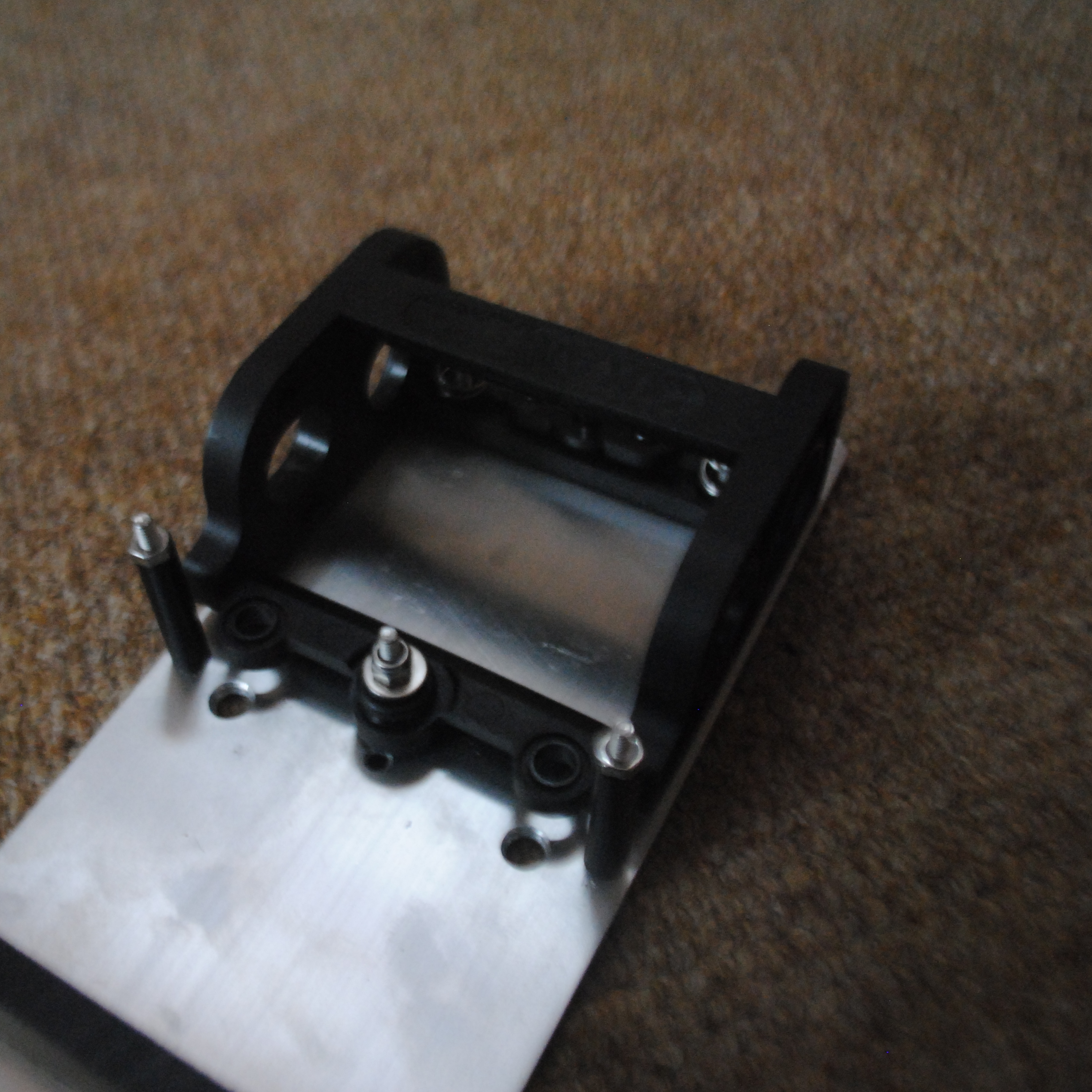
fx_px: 1249
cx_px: 420
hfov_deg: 46.9
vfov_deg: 47.2
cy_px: 554
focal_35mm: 35
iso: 1100
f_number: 3.5
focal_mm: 18
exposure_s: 1/30
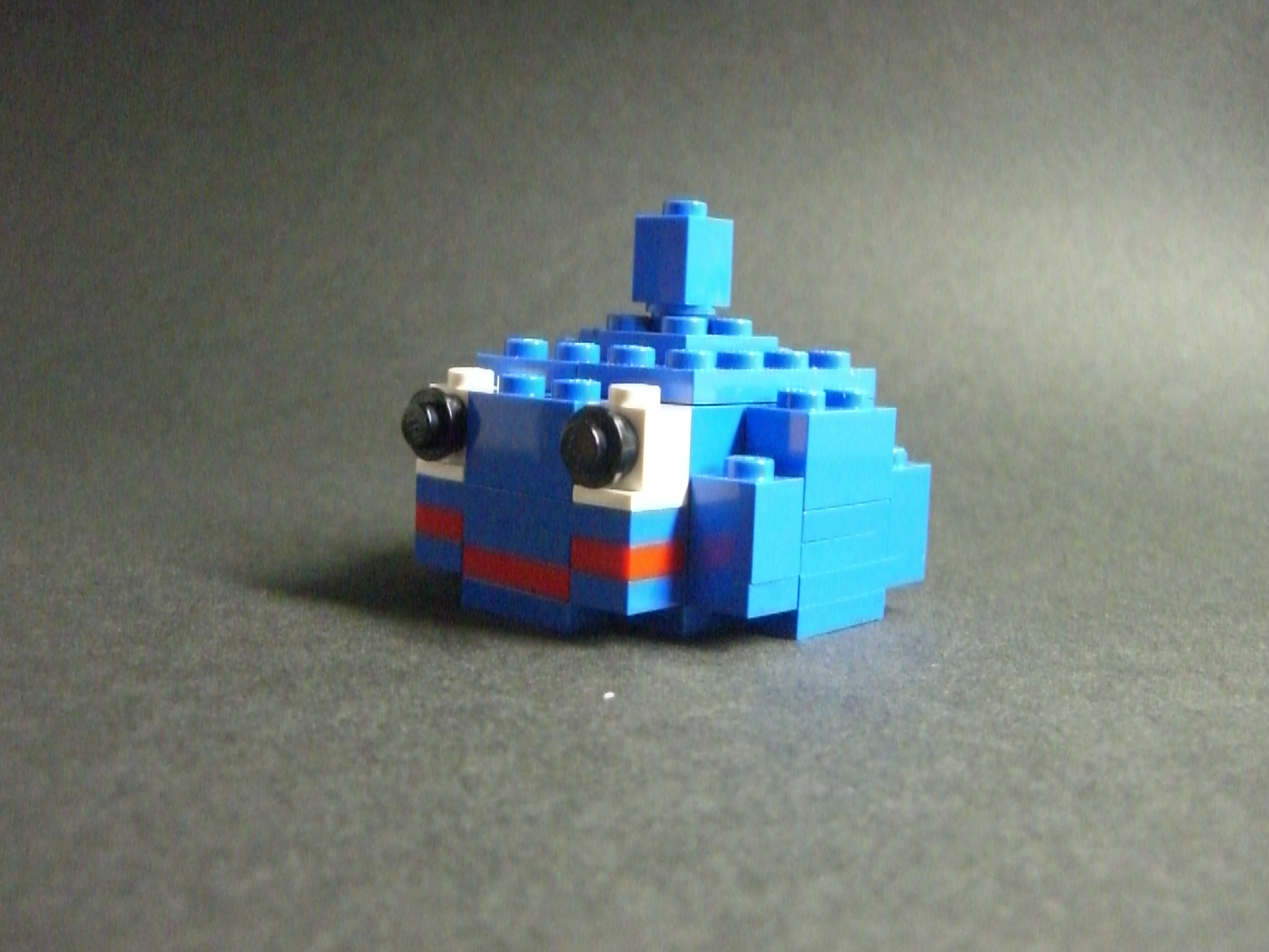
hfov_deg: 47.9
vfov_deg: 36.8
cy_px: 473
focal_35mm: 39
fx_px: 1430
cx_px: 637
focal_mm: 6.2
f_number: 2.7
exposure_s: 1/80
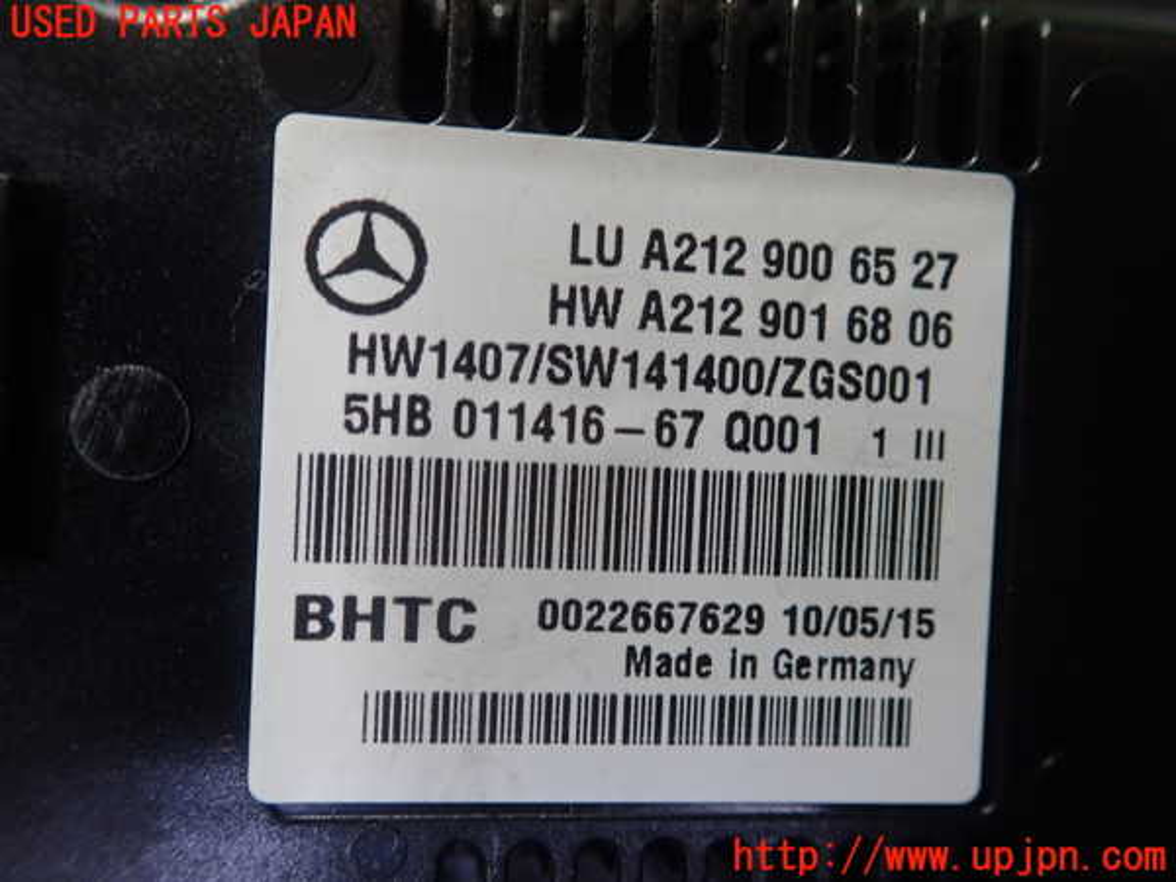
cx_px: 588
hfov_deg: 60.0
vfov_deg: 46.8
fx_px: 1019
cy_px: 441
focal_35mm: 30
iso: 250
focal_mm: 5.5
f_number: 2.3
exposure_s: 1/125
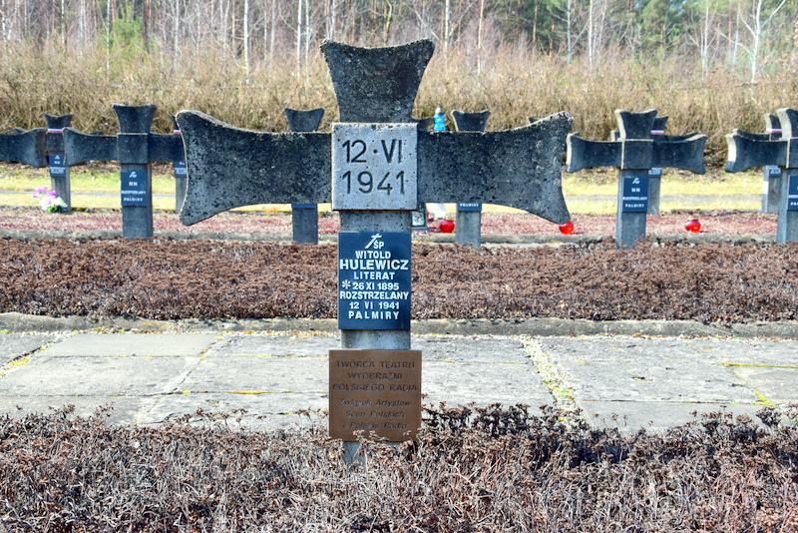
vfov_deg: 25.8
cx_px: 399
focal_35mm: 52
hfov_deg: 37.8
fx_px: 1164
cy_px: 266
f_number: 10
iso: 400
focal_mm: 35
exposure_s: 1/250
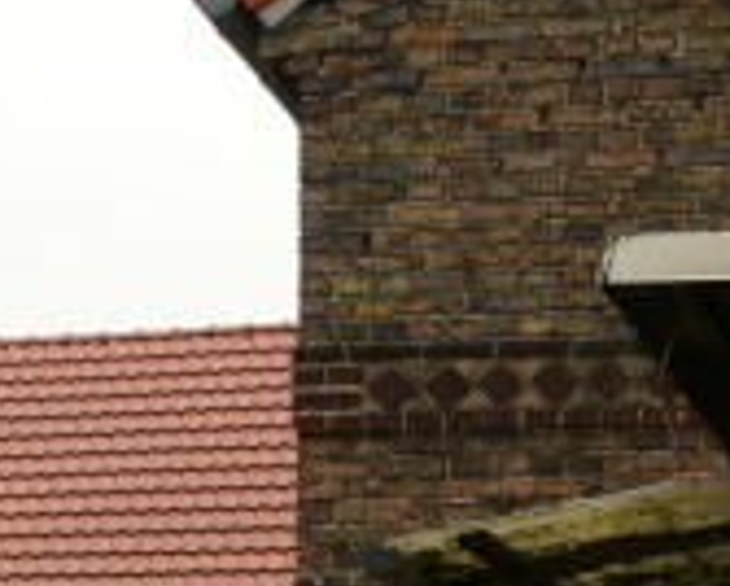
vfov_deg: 8.1
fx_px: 4088
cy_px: 647
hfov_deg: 10.1
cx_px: -131
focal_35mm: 189
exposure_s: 1/125
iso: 100
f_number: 4
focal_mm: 17
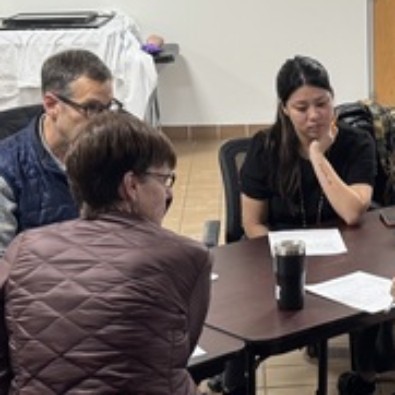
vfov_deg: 18.5
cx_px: 463
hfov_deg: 17.7
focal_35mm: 94
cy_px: 170
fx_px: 1214
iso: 200
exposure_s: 1/60
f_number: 1.78
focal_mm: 6.76
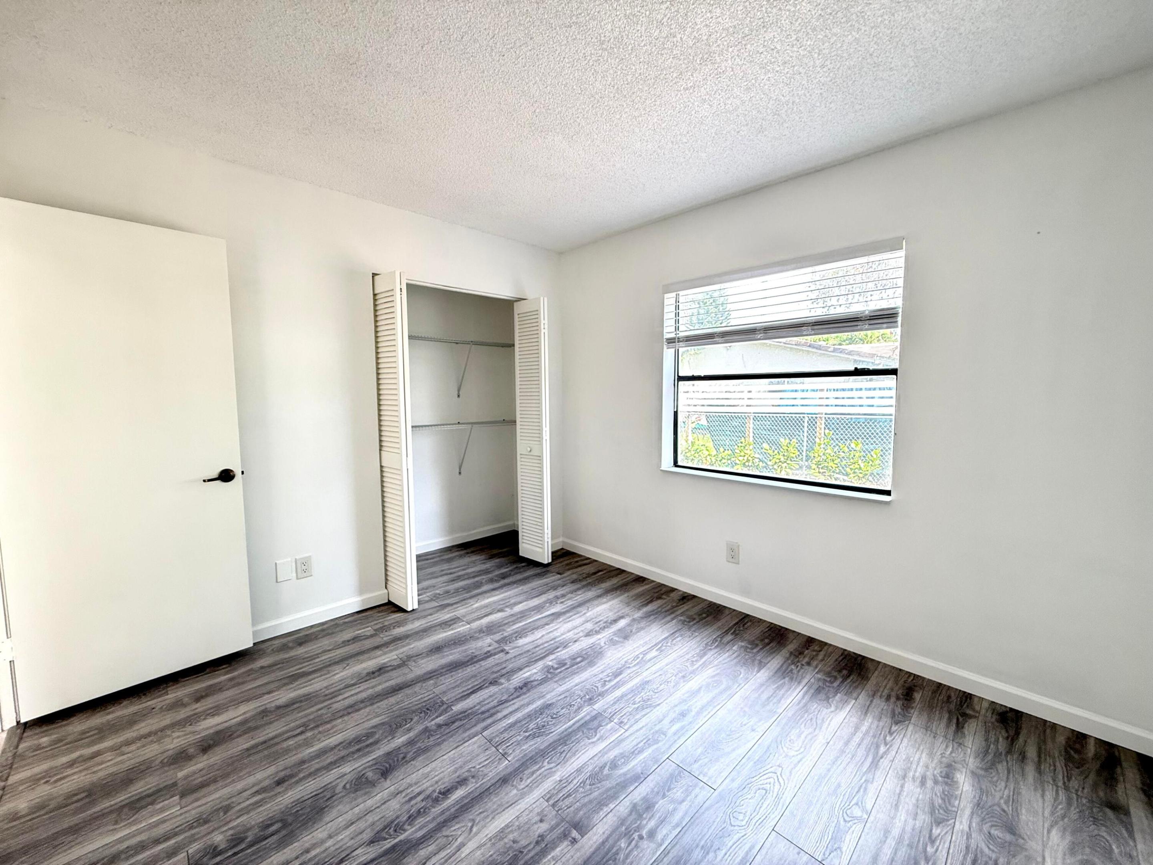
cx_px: 576
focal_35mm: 14
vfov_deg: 85.7
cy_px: 432
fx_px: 466
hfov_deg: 102.1
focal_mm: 2.22
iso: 125
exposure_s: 1/120
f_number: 2.2
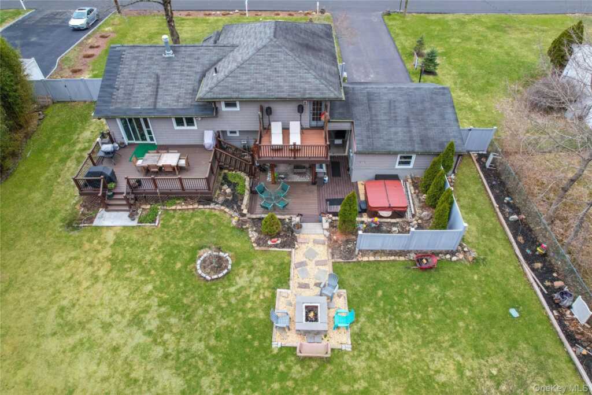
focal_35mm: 22
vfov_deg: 57.2
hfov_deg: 78.6
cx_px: 296
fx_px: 362
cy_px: 198
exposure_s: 1/125
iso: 100
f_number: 2.8
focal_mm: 8.38
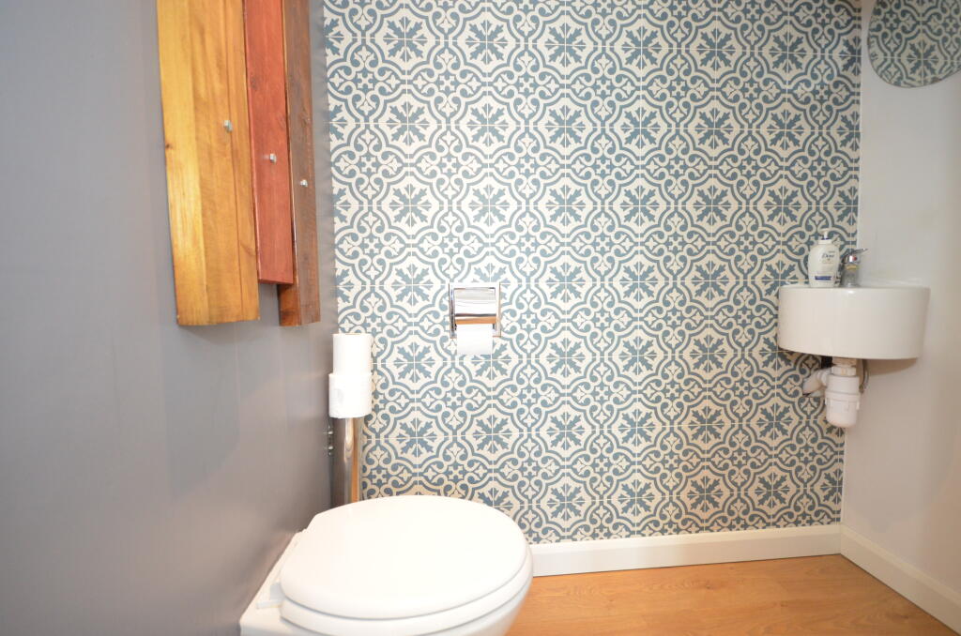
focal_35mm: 15
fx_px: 400
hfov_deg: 100.5
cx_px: 480
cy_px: 318
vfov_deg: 77.1
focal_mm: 10
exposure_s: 1/60
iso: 2000
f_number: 4
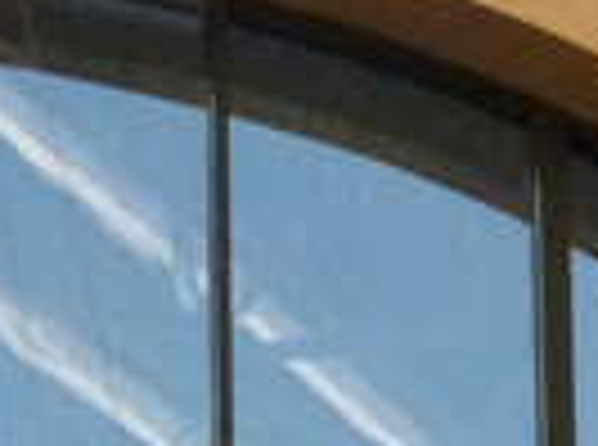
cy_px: 1302
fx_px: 6754
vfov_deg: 3.7
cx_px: -270
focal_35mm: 392
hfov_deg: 5.0
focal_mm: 11.7
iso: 640
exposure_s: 1/60
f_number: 4.6
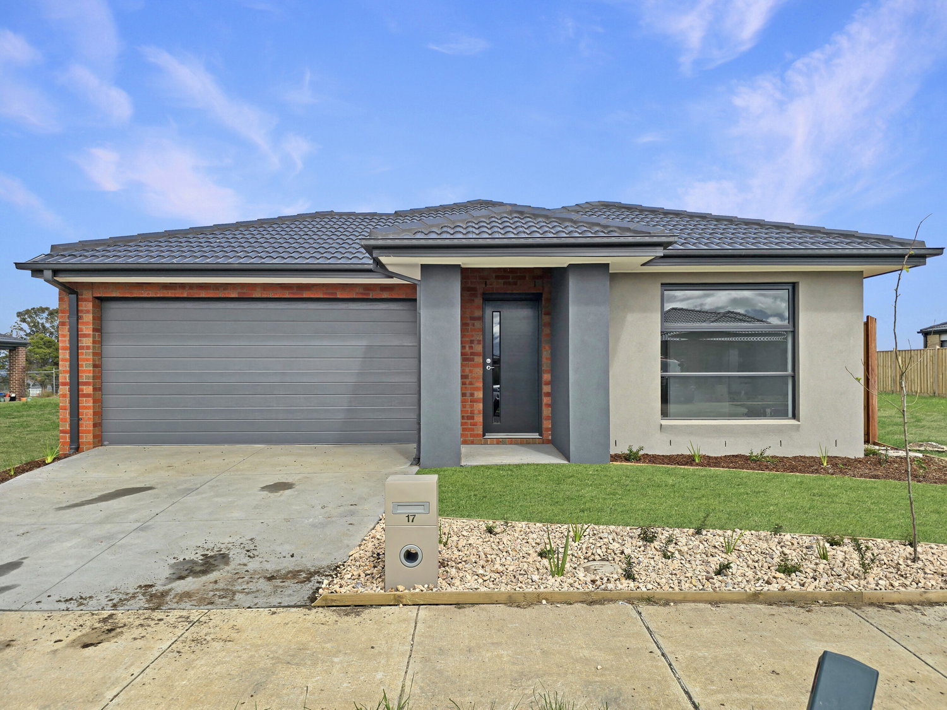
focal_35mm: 23
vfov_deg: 58.9
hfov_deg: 73.9
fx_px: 629
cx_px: 474
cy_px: 355
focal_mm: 6.3
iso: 12
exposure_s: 1/942
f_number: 1.7
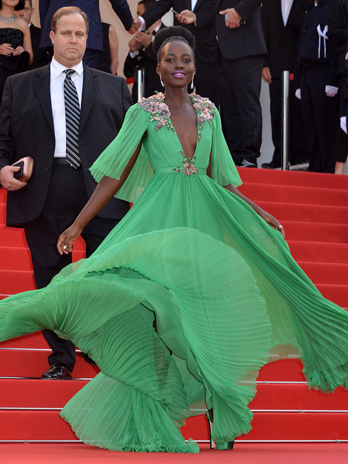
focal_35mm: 163
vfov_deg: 12.1
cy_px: 208
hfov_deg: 9.1
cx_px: 174
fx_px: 2184
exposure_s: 1/250
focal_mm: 150
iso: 1600
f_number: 10
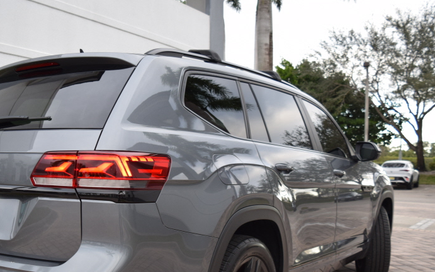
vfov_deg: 30.1
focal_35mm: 42
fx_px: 498
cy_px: 198
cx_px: 145
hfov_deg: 46.4
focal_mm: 20
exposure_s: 1/100
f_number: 5
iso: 400
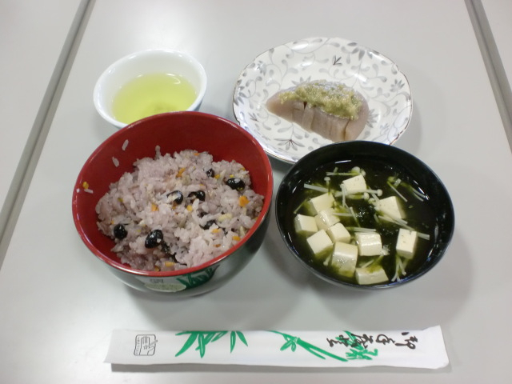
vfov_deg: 40.7
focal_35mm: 35
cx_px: 256
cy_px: 192
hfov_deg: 52.6
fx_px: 518
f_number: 3.1
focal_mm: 6.3
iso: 250
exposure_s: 1/60
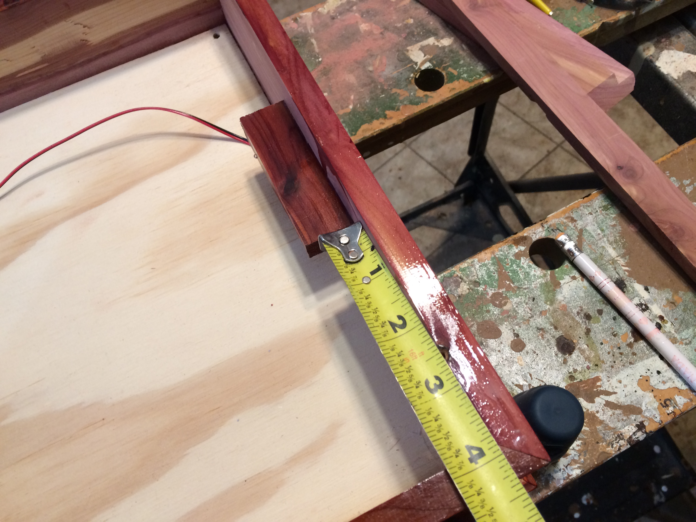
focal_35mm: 29
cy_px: 261
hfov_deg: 61.7
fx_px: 583
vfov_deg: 48.2
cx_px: 348
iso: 100
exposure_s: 1/30
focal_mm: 4.15
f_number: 2.2
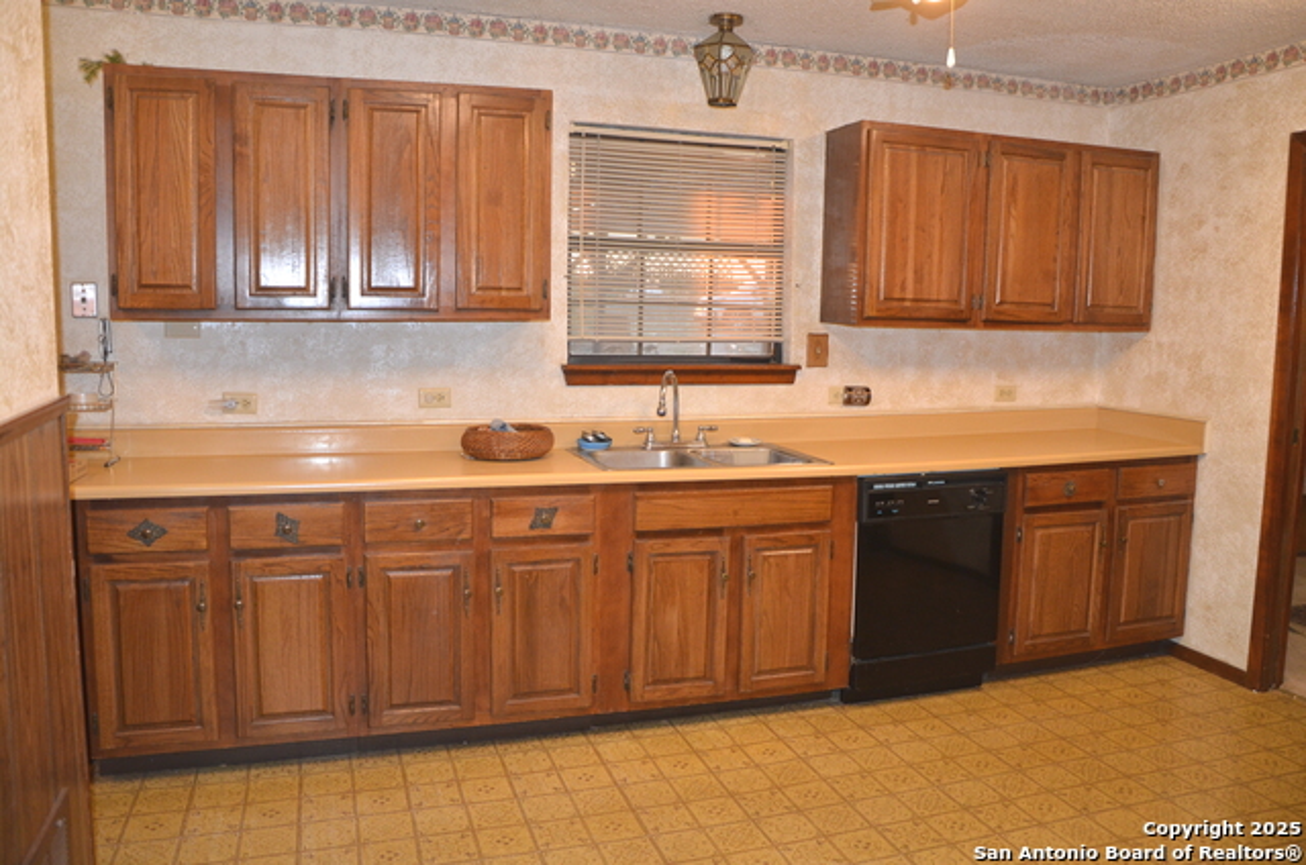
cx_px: 653
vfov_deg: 47.7
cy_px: 432
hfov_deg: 67.5
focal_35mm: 27
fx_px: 978
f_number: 3.5
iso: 800
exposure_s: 1/60
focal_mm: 18
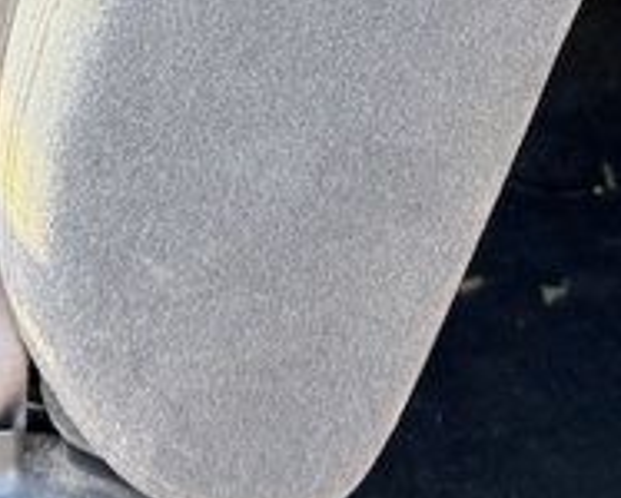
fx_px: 2355
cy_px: -375
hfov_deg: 15.0
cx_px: 259
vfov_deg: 11.3
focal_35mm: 128
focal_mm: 6.76
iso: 160
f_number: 1.78
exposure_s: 1/194
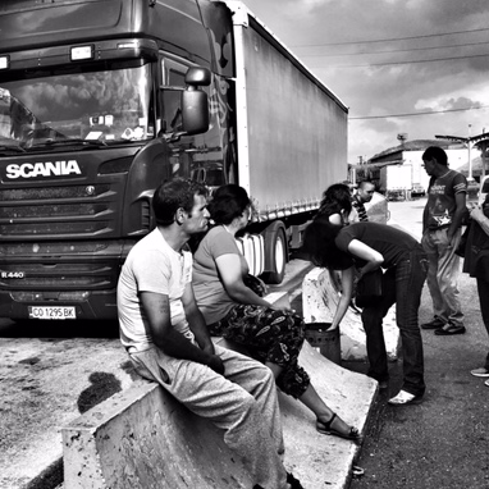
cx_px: 175
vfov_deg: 39.2
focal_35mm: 43
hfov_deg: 38.8
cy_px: 256
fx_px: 687
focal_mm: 4.15
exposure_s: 1/785
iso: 25
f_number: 2.2
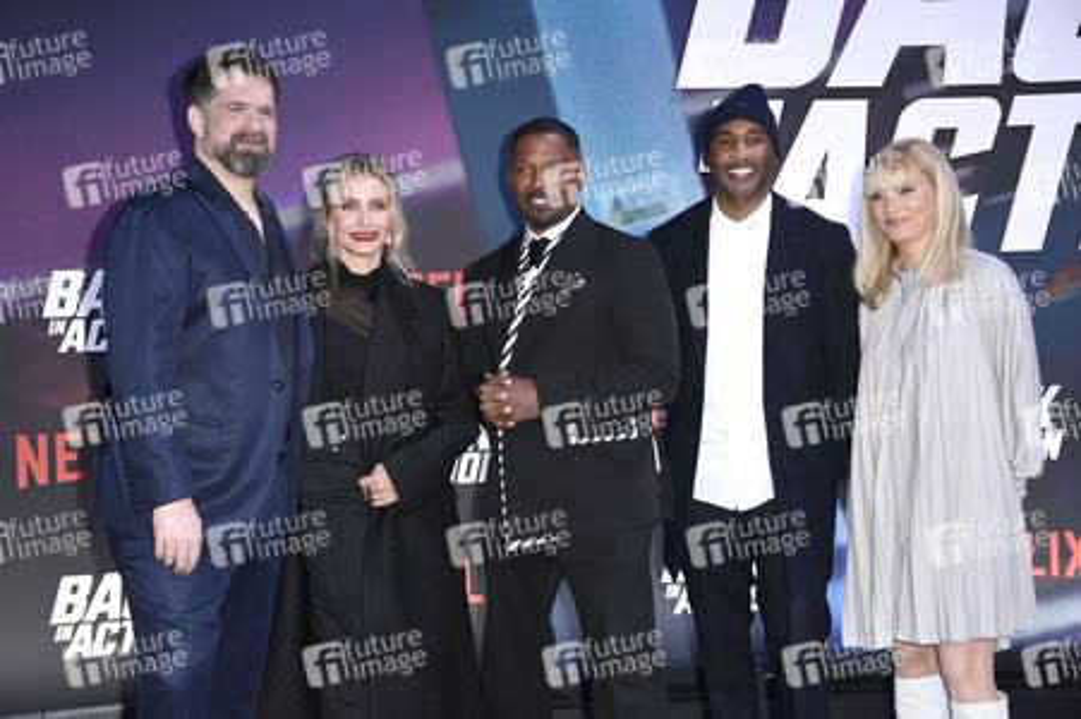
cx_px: 540
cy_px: 360
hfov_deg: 32.4
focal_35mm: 62
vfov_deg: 21.9
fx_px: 1860
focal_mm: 62
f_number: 5.6
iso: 800
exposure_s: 1/250
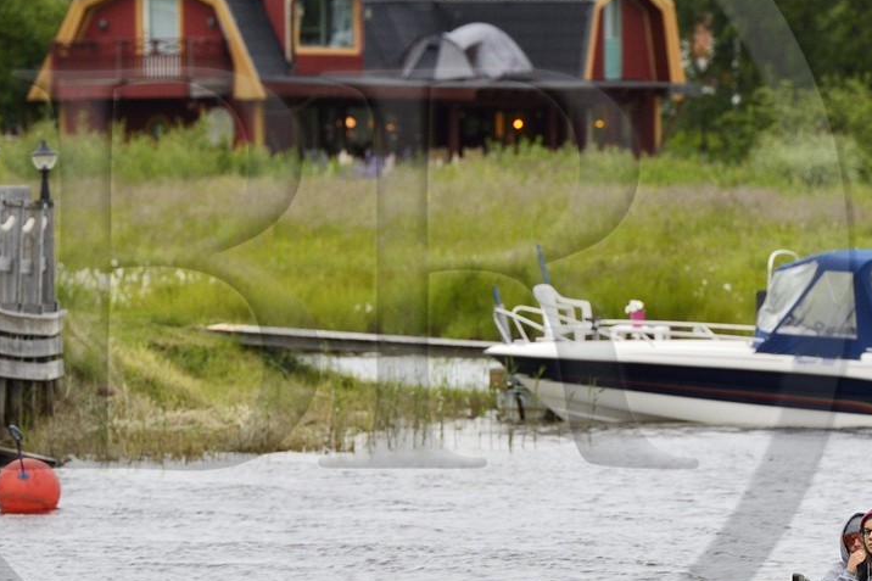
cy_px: 270
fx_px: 10824
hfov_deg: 4.6
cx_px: 346
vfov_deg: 3.1
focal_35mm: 447
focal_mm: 200
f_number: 4.5
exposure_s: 1/200
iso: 800
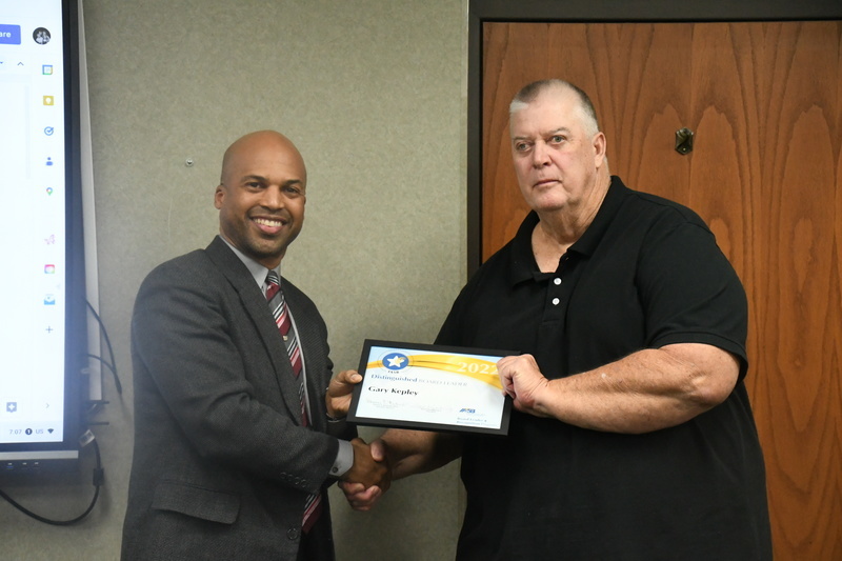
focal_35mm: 112
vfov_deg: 12.2
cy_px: 280
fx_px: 2619
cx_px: 421
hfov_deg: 18.3
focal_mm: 75
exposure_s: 1/400
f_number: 5
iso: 6400
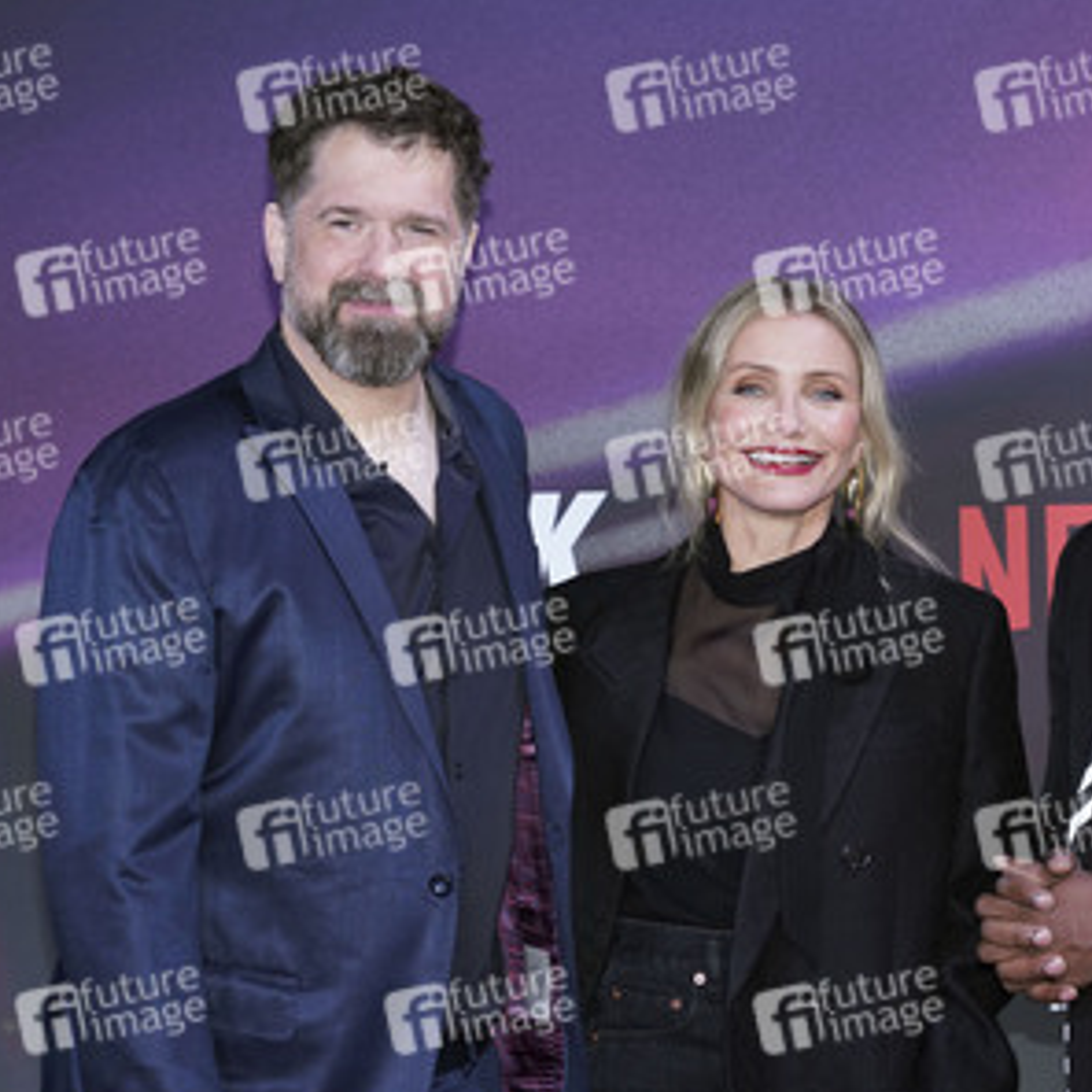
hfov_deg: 14.1
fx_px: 4390
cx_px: 751
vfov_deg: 14.2
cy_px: 550
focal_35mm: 123
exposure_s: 1/160
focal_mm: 95
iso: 1000
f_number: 5.6
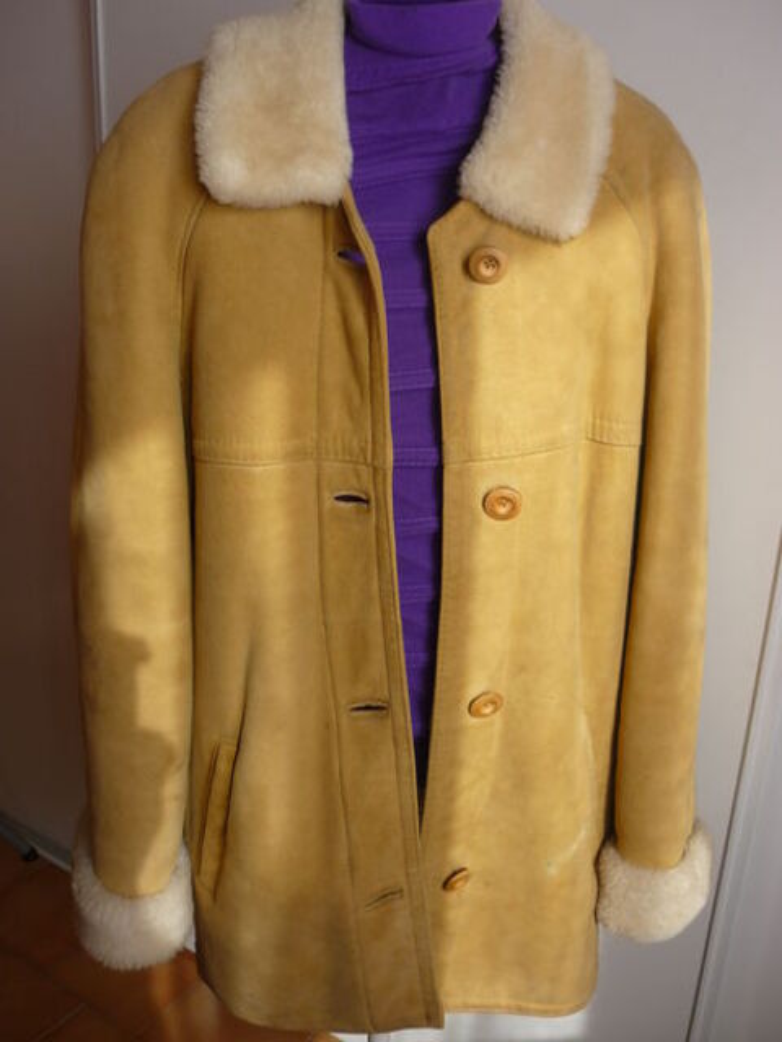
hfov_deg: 42.9
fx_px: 994
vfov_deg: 55.4
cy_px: 521
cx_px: 391
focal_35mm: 33
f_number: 2.8
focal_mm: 5.5
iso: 100
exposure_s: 1/125
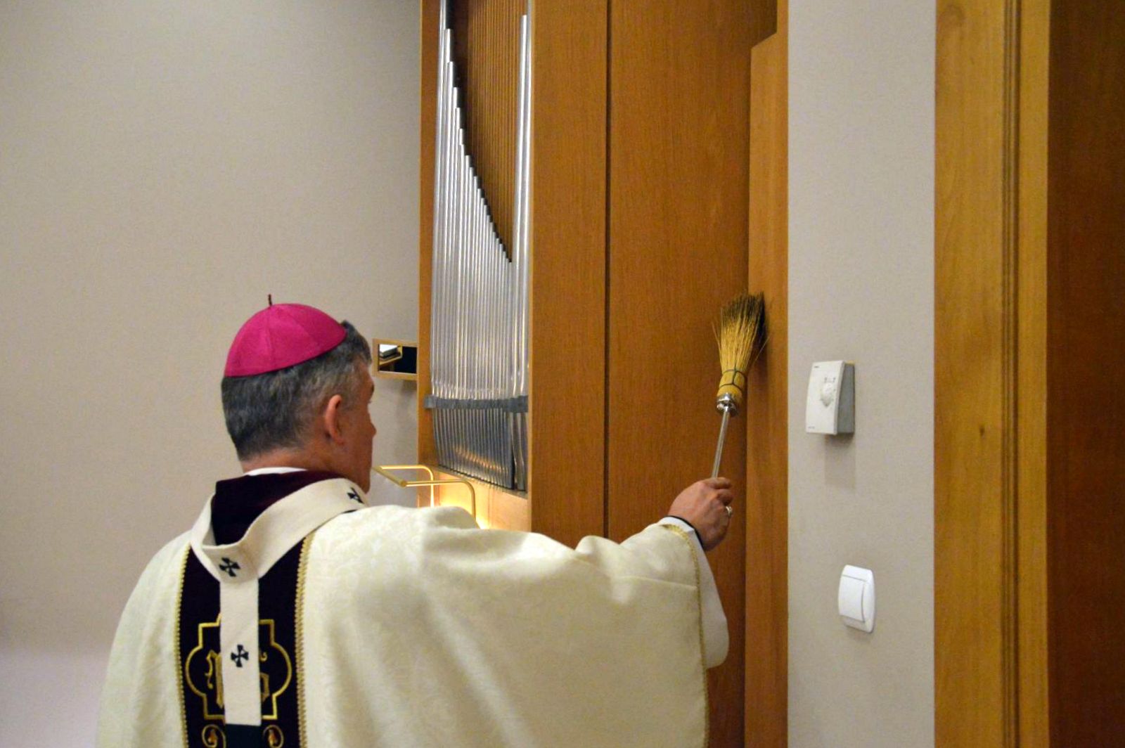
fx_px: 1218
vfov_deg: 34.2
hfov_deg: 49.6
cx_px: 562
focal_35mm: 39
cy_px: 374
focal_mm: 26
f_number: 4
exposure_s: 1/100
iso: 3200
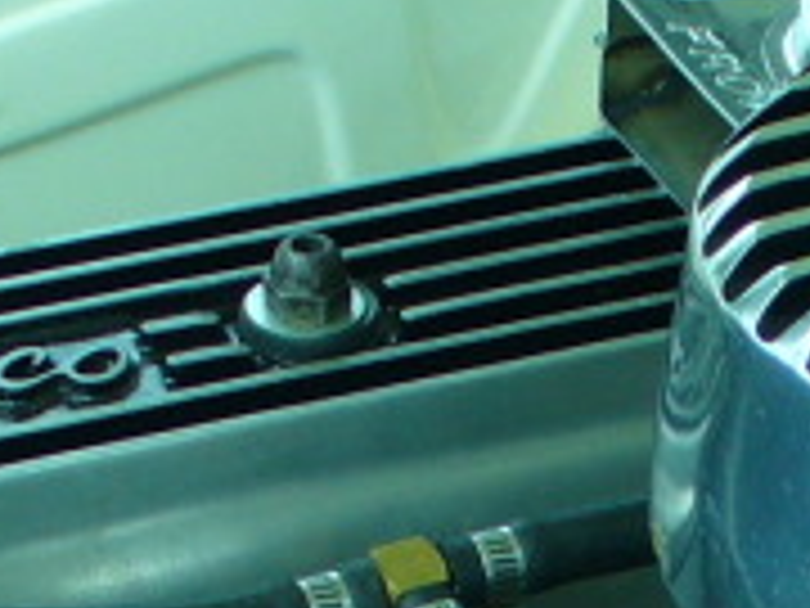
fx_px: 4914
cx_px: 1048
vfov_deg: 6.9
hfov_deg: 9.3
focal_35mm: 210
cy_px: 1135
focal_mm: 6.1
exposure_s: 1/250
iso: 80
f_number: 2.8
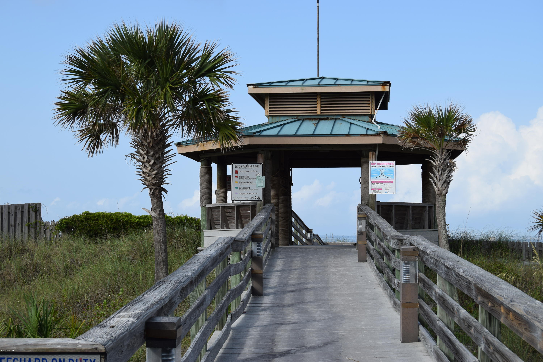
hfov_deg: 33.4
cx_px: 272
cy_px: 181
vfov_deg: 22.6
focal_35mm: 60
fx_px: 905
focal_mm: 40
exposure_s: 1/400
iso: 200
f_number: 10
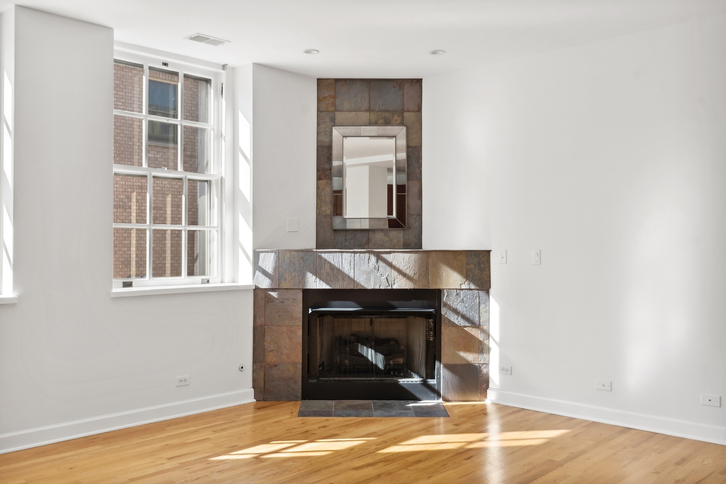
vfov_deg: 41.7
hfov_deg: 59.5
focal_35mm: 32
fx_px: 635
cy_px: 242
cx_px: 363
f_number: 9
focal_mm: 21
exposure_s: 1/80
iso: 200
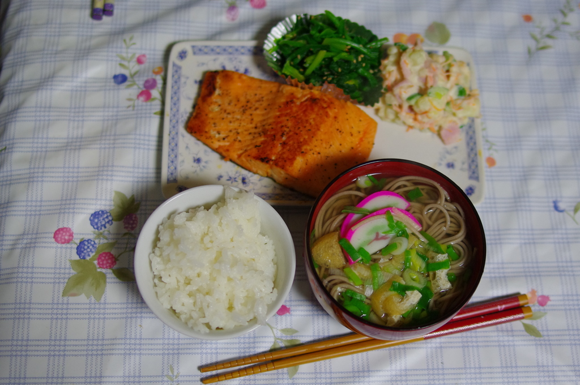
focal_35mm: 46
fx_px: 740
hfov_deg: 42.8
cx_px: 290
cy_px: 192
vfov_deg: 29.2
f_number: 2.5
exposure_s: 1/80
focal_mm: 31
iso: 800
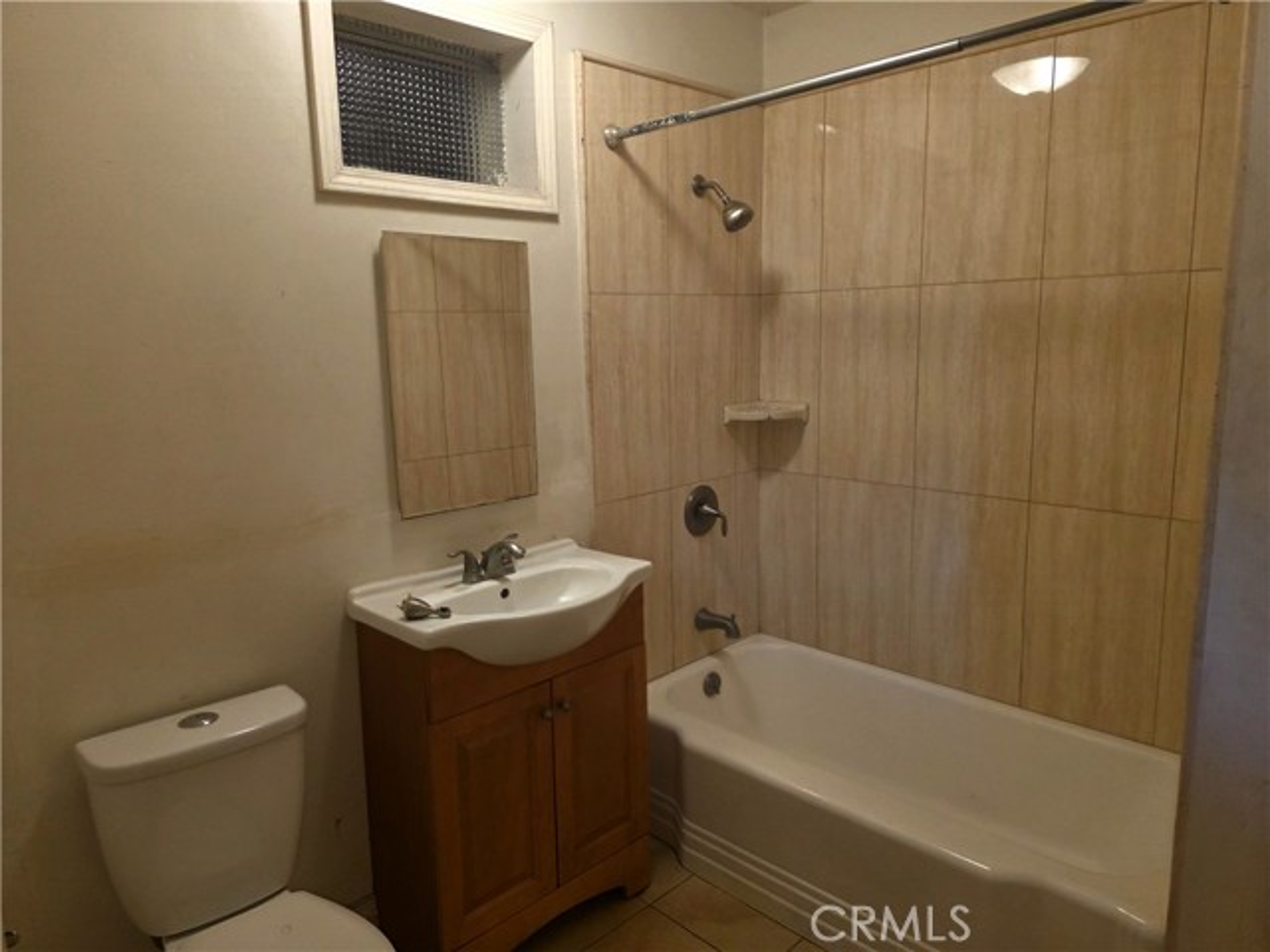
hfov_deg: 73.9
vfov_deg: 58.9
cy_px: 476
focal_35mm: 23
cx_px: 635
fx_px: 844
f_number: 1.7
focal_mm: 6.3
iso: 400
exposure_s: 1/120
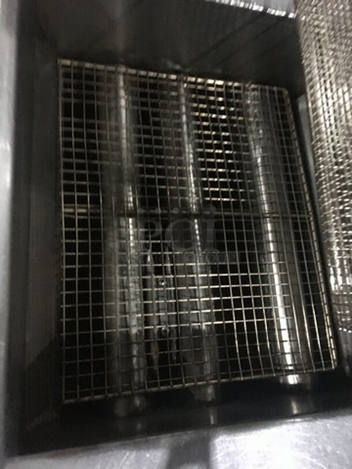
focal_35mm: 29
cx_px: 176
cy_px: 234
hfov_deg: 48.2
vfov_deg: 61.7
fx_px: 393
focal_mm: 4.15
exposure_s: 1/15
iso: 320
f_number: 2.2
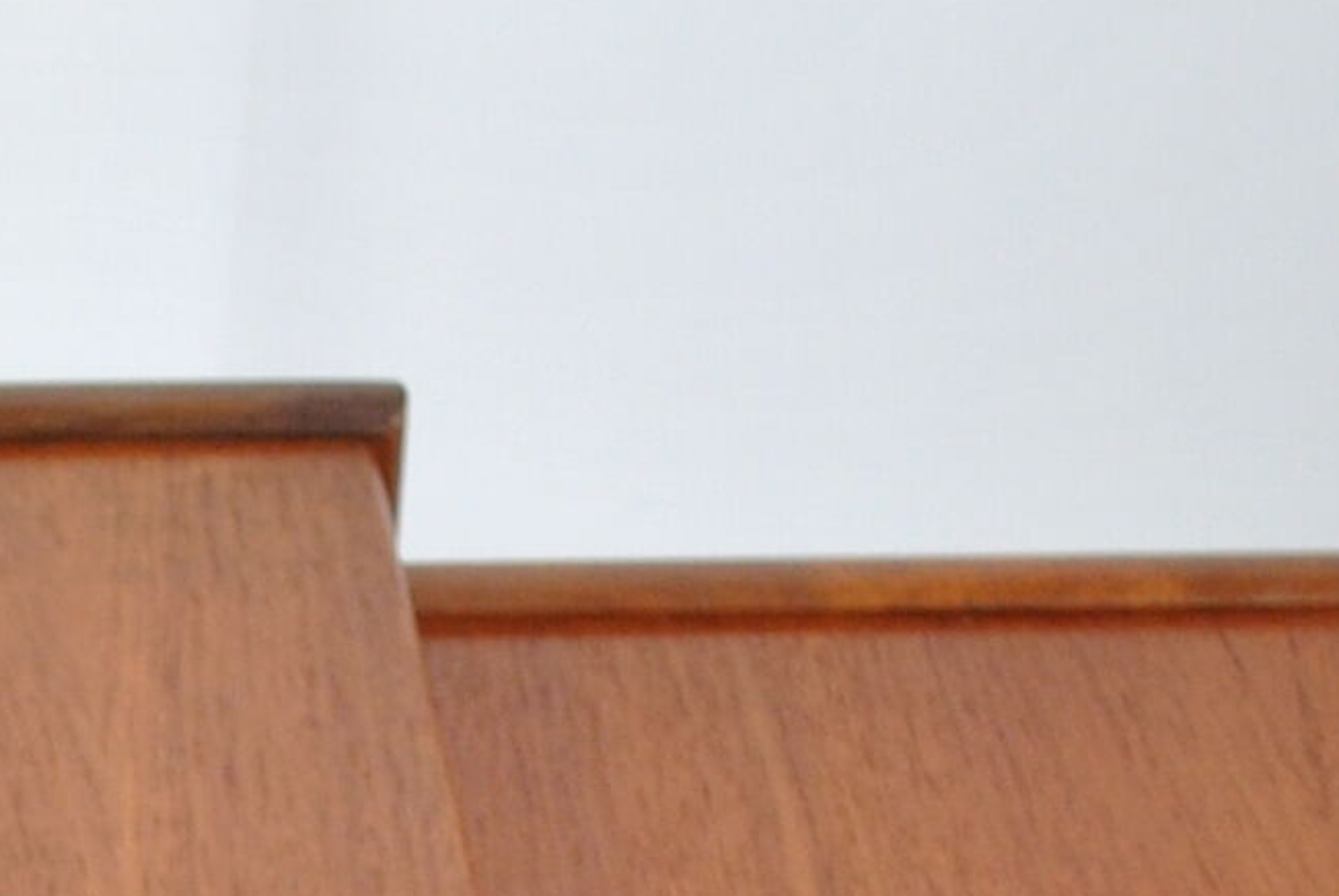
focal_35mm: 214
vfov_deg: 6.3
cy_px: 1745
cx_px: -607
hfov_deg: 9.4
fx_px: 7970
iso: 320
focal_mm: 24
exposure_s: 1/30
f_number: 4
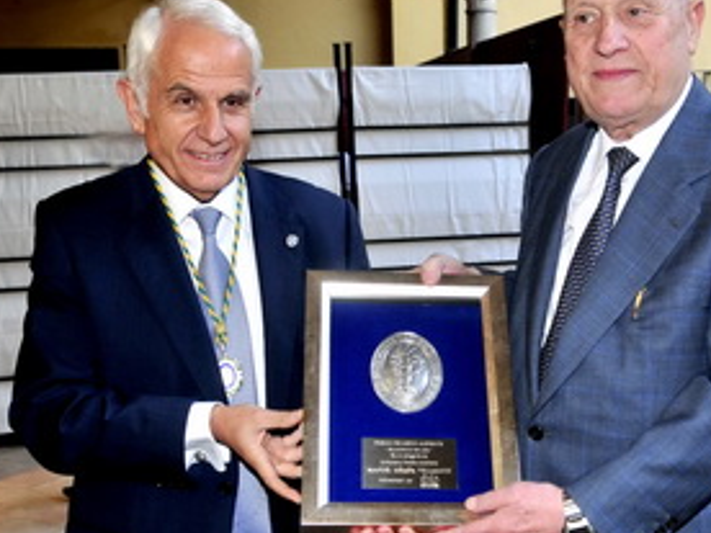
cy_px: 247
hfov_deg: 41.2
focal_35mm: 46
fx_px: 945
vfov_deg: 31.5
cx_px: 394
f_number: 4.5
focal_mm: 22
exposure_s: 1/100
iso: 320
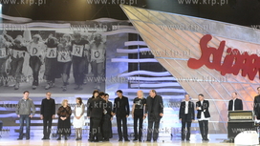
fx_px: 255
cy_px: 92
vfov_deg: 31.8
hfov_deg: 53.9
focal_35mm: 37
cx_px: 145
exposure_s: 1/200
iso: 2000
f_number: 3.5
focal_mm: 24
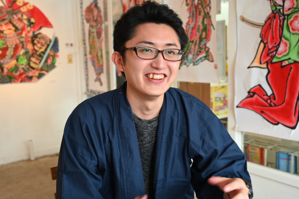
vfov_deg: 35.1
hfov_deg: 50.7
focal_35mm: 38
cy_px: 100
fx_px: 316
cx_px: 150
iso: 1000
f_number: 5
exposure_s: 1/60
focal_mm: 38
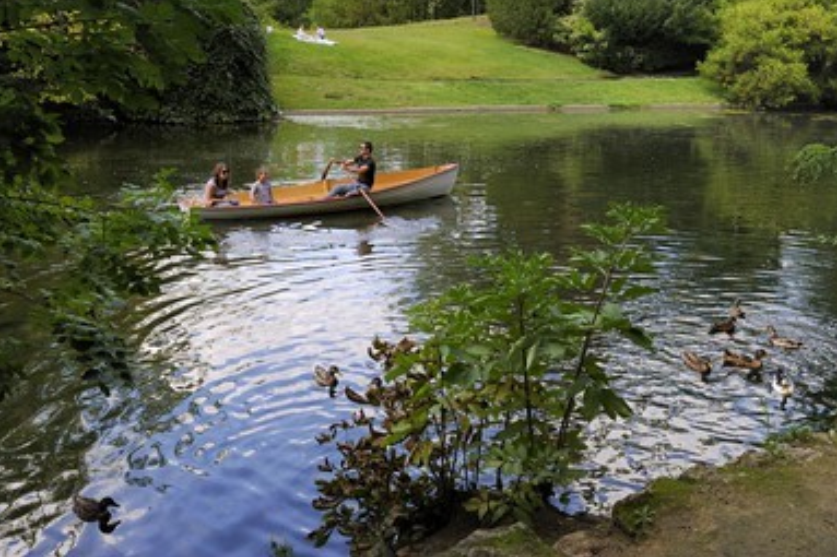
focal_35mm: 34
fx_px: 790
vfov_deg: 38.8
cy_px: 253
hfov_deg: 55.8
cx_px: 437
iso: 200
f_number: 5
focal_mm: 31
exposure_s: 1/200
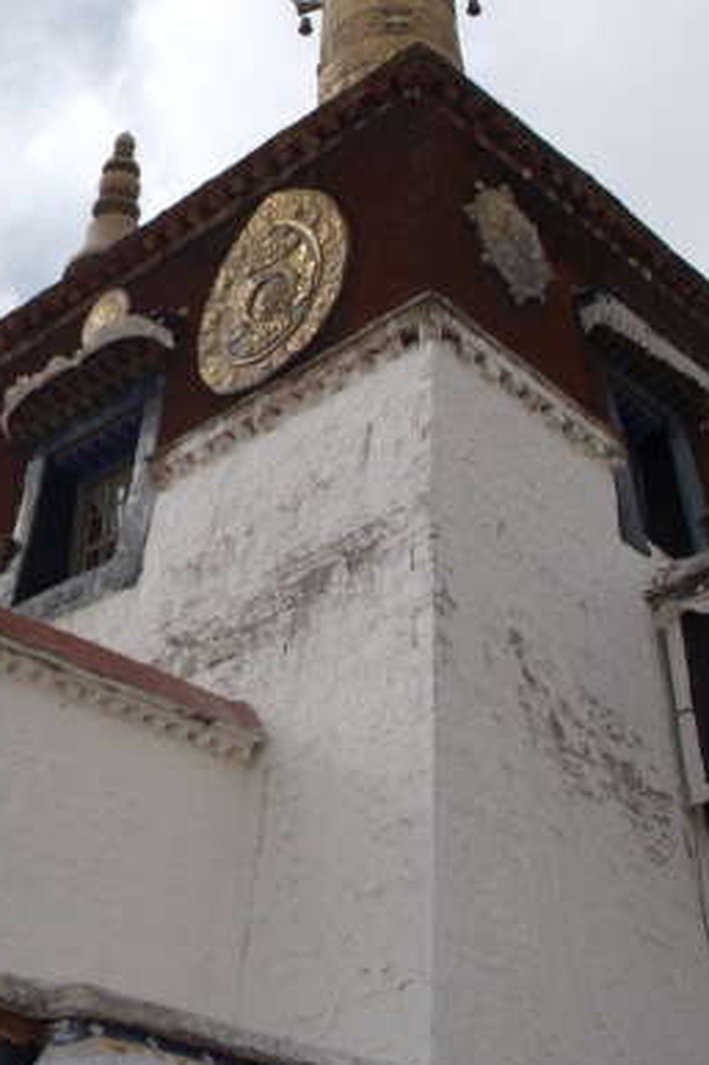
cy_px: 470
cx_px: 99
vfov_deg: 35.6
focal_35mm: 56
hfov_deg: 23.6
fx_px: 1656
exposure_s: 1/250
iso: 100
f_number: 8
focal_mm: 18
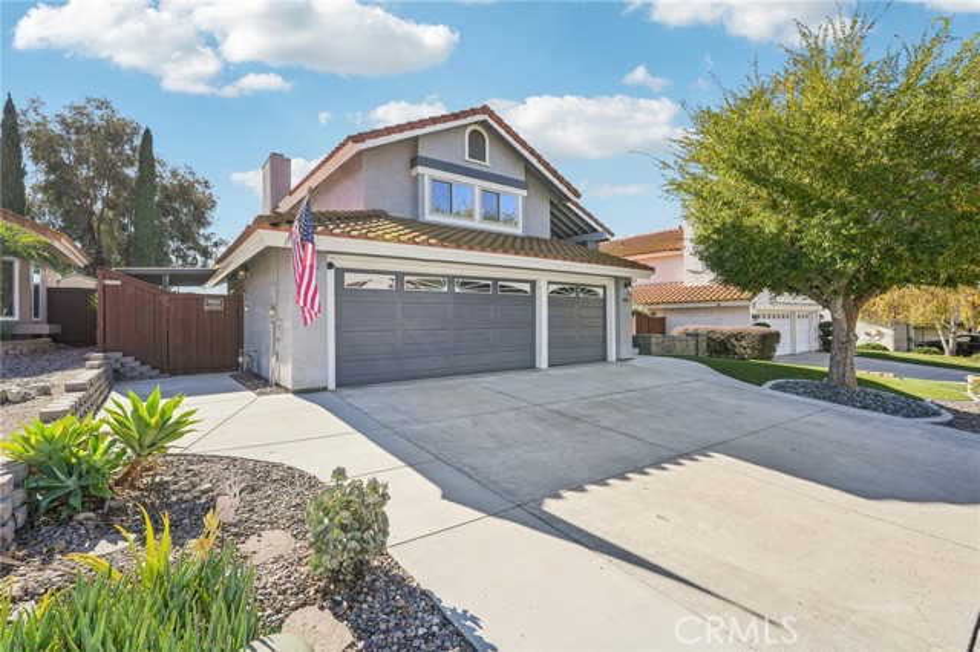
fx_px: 435
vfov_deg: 73.7
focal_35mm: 16
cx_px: 490
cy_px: 326
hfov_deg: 96.8
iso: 400
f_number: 8
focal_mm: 16
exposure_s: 1/750
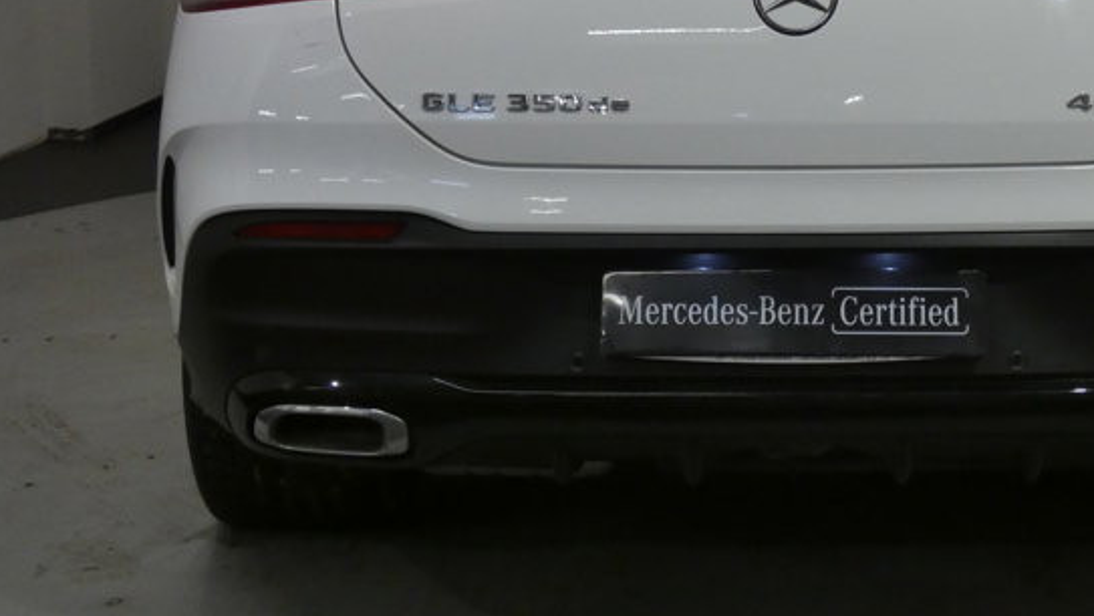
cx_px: 796
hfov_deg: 24.8
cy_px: 64
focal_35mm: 85
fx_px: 2467
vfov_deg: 14.1
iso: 320
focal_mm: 9.5
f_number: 3.9
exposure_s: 1/80
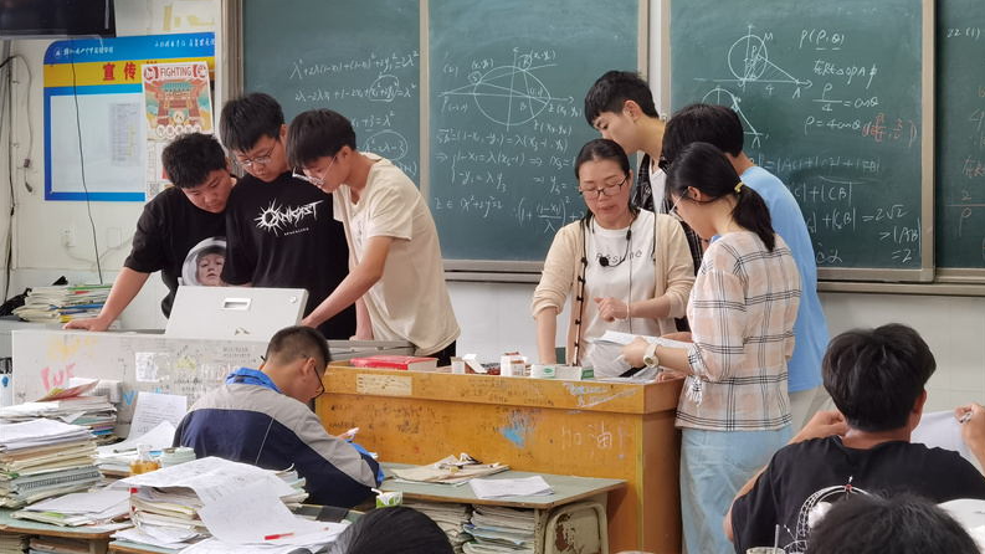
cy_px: 261
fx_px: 2037
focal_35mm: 78
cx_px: 494
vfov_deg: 15.5
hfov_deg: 27.2
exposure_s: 1/100
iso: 160
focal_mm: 6.71
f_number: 1.9
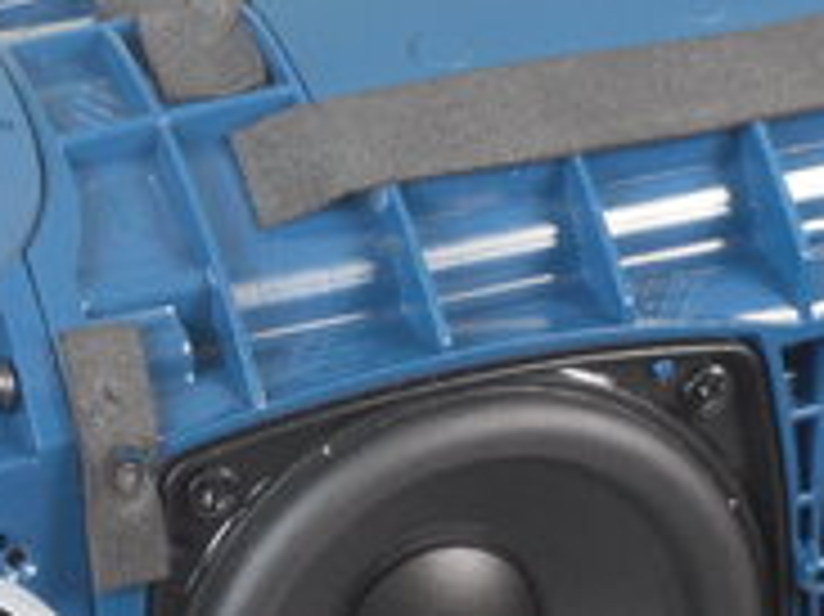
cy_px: 562
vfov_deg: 7.7
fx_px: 4544
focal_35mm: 191
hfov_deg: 10.3
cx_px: 77
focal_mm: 10.5
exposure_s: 1/30
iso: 200
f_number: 5.1
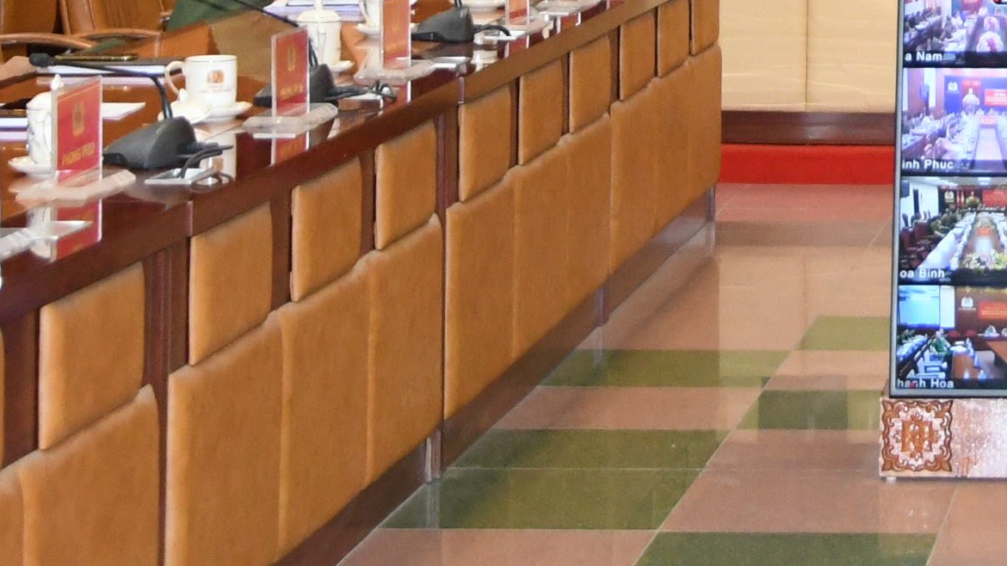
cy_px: -377
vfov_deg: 7.5
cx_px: 1311
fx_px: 4192
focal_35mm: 157
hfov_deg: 13.2
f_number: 4
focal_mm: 28
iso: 2500
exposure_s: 1/200
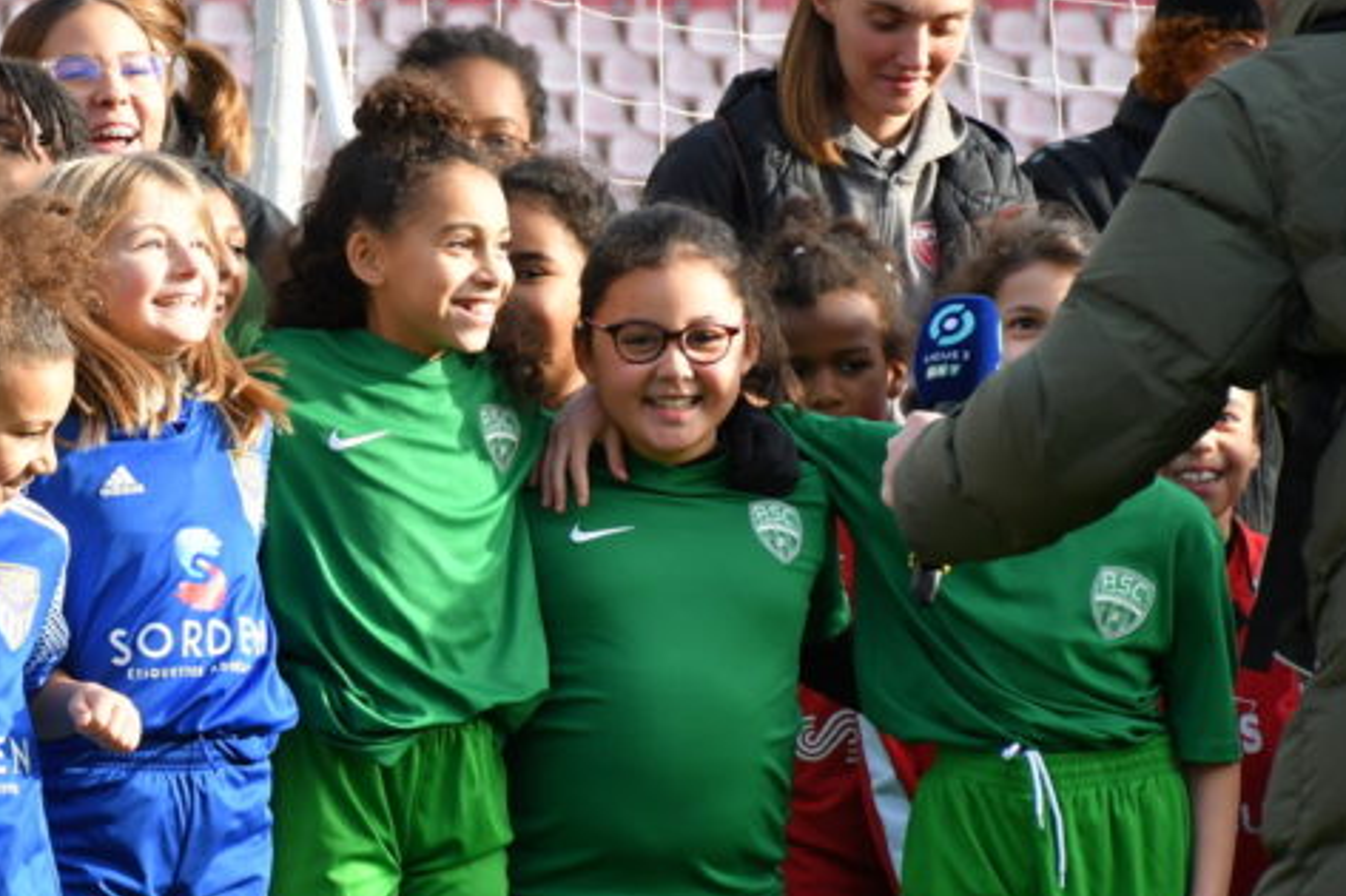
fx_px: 10278
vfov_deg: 5.0
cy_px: 636
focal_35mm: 275
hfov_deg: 7.5
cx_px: 157
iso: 720
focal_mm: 85
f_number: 5.3
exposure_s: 1/1000
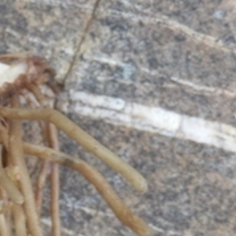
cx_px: -58
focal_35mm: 146
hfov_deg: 11.7
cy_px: 160
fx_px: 1126
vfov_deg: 11.9
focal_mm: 11.9
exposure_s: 1/100
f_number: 4.4
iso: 250
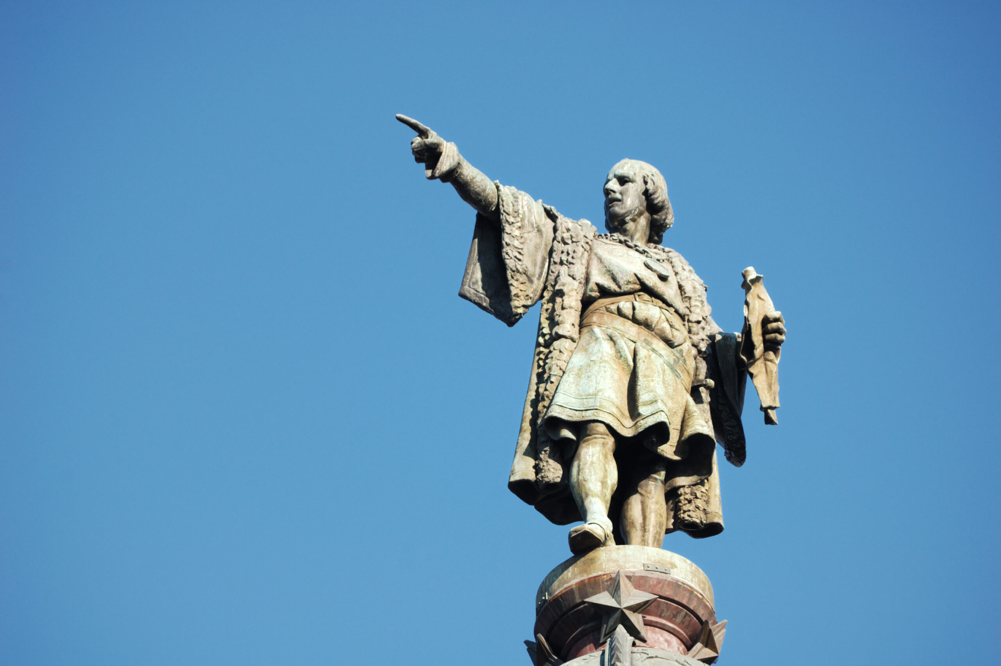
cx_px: 500
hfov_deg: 9.2
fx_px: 6251
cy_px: 333
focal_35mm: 225
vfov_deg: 6.1
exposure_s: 1/320
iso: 200
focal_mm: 150
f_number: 8
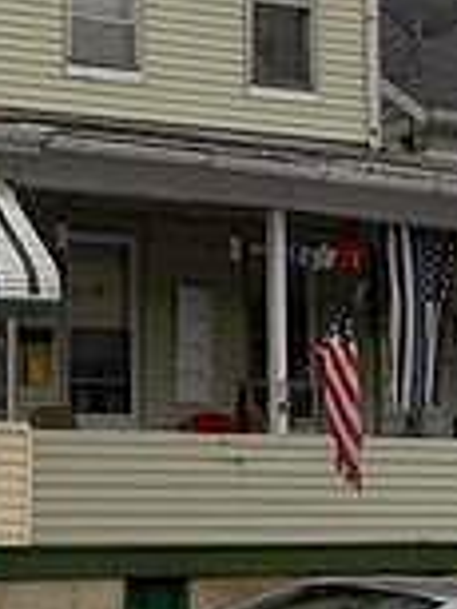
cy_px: 275
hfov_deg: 14.9
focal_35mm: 94
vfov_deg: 20.8
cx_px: -167
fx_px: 1652
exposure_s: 1/1000
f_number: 3.3
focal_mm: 5.3
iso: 80
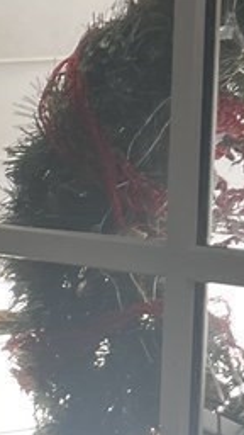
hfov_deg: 6.7
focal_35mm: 170
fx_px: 1955
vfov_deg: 12.4
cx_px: -388
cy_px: 506
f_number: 1.5
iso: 40
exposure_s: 1/121
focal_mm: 5.7
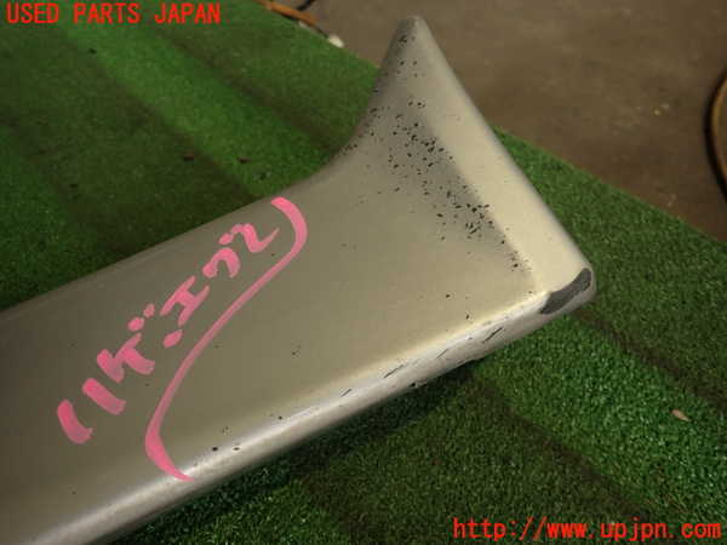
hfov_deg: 69.4
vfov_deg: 54.9
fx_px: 525
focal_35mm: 25
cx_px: 364
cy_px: 272
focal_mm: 4.5
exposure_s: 1/60
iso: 200
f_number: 2
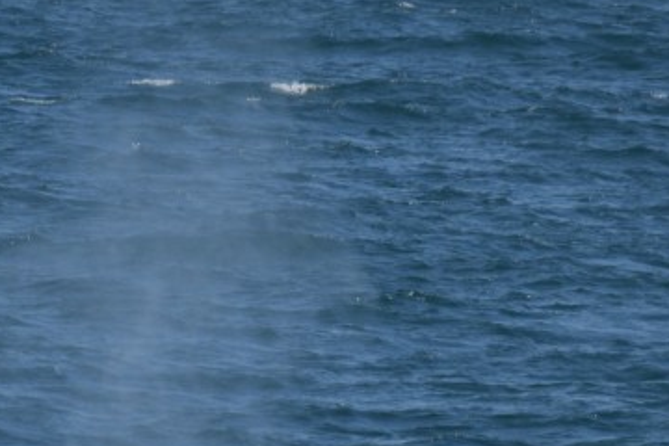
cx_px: 149
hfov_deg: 2.3
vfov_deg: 1.5
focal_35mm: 899
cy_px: 517
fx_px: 16705
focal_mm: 200
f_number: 5.6
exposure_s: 1/1600
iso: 200
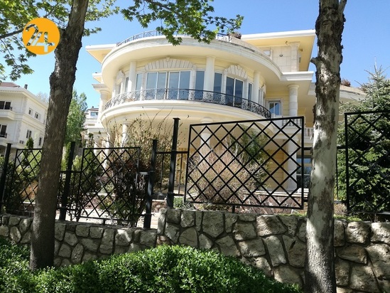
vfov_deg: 51.4
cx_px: 195
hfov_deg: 65.3
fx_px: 304
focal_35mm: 27
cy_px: 146
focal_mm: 3.79
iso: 50
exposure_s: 1/457
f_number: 2
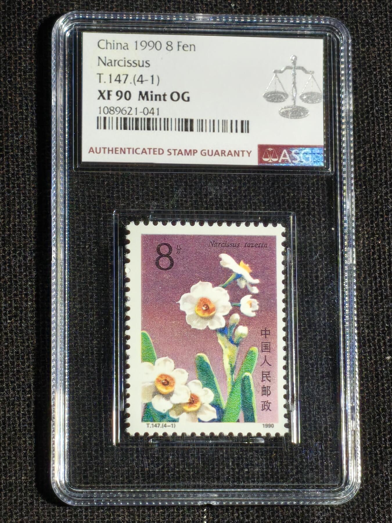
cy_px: 262
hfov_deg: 12.3
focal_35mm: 120
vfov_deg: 16.4
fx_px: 1812
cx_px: 196
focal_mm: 4.94
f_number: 1.5
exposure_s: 1/205
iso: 50
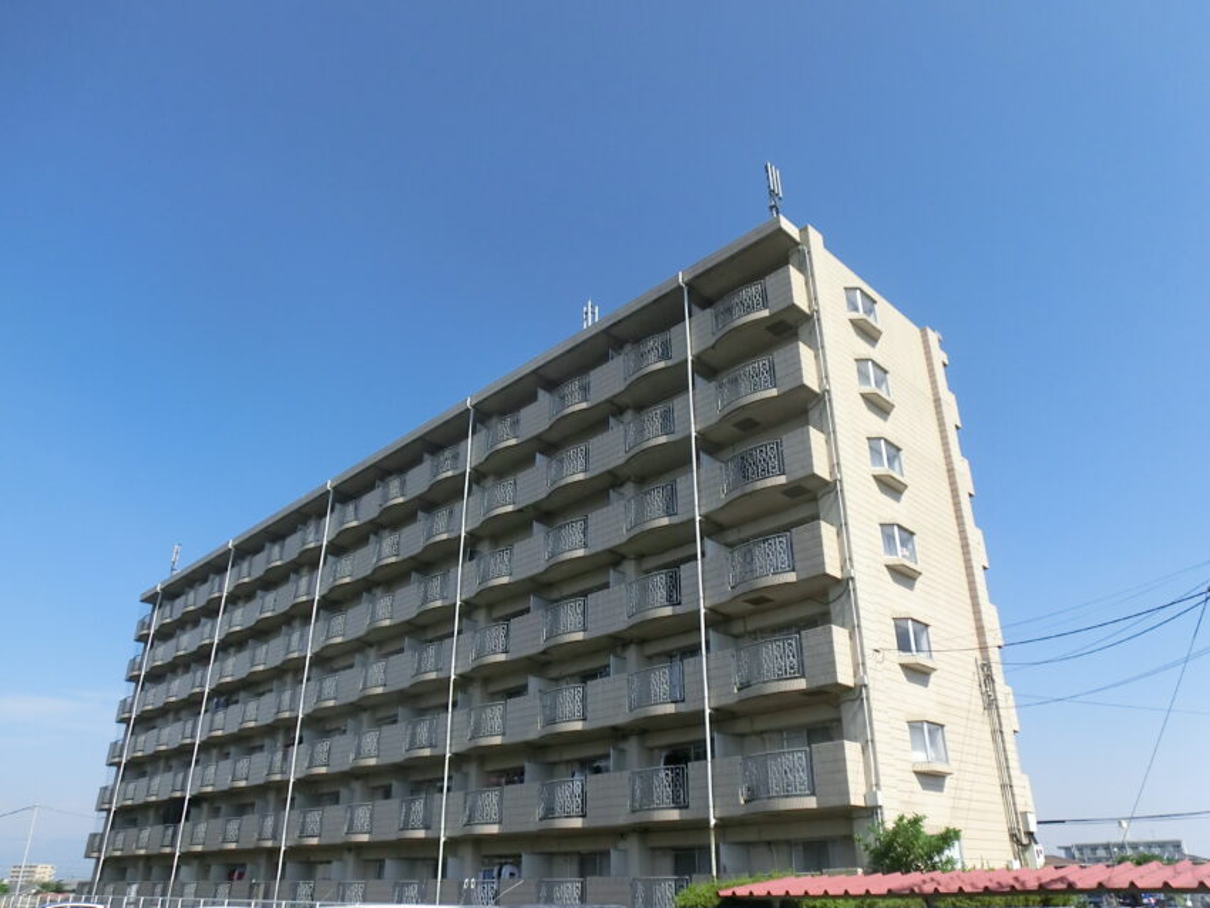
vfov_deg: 54.9
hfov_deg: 69.4
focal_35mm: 25
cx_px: 605
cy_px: 454
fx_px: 874
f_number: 8
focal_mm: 4.4
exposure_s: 1/400
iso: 125
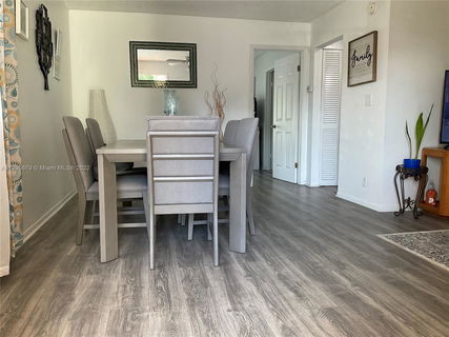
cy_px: 168
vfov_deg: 48.2
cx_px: 224
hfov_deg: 61.7
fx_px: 376
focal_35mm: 29
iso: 40
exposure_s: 1/60
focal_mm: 3
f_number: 1.8
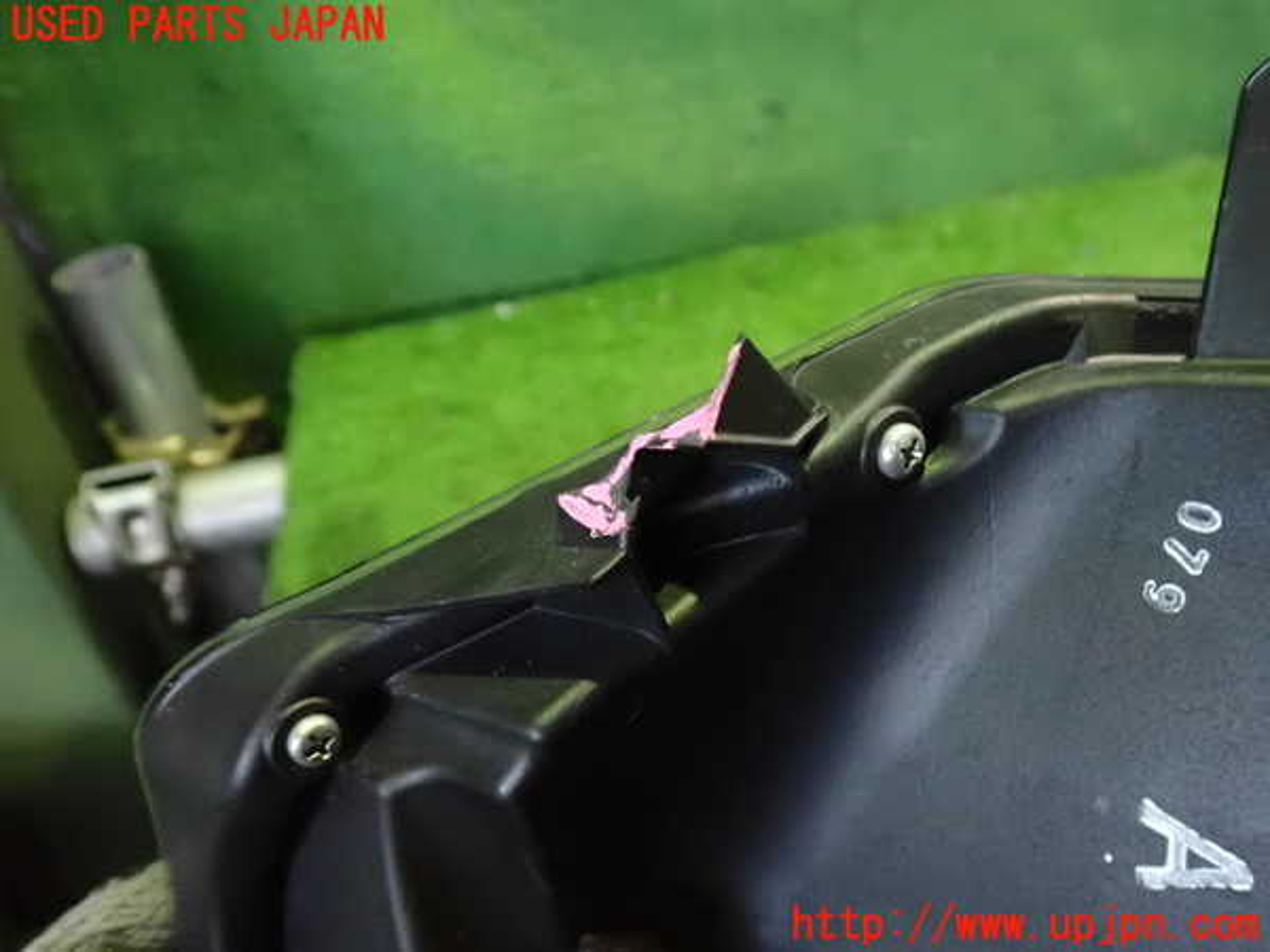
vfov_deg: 46.8
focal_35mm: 30
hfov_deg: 60.0
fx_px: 1101
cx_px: 635
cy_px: 476
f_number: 2.3
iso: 1600
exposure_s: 1/60
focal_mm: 5.4
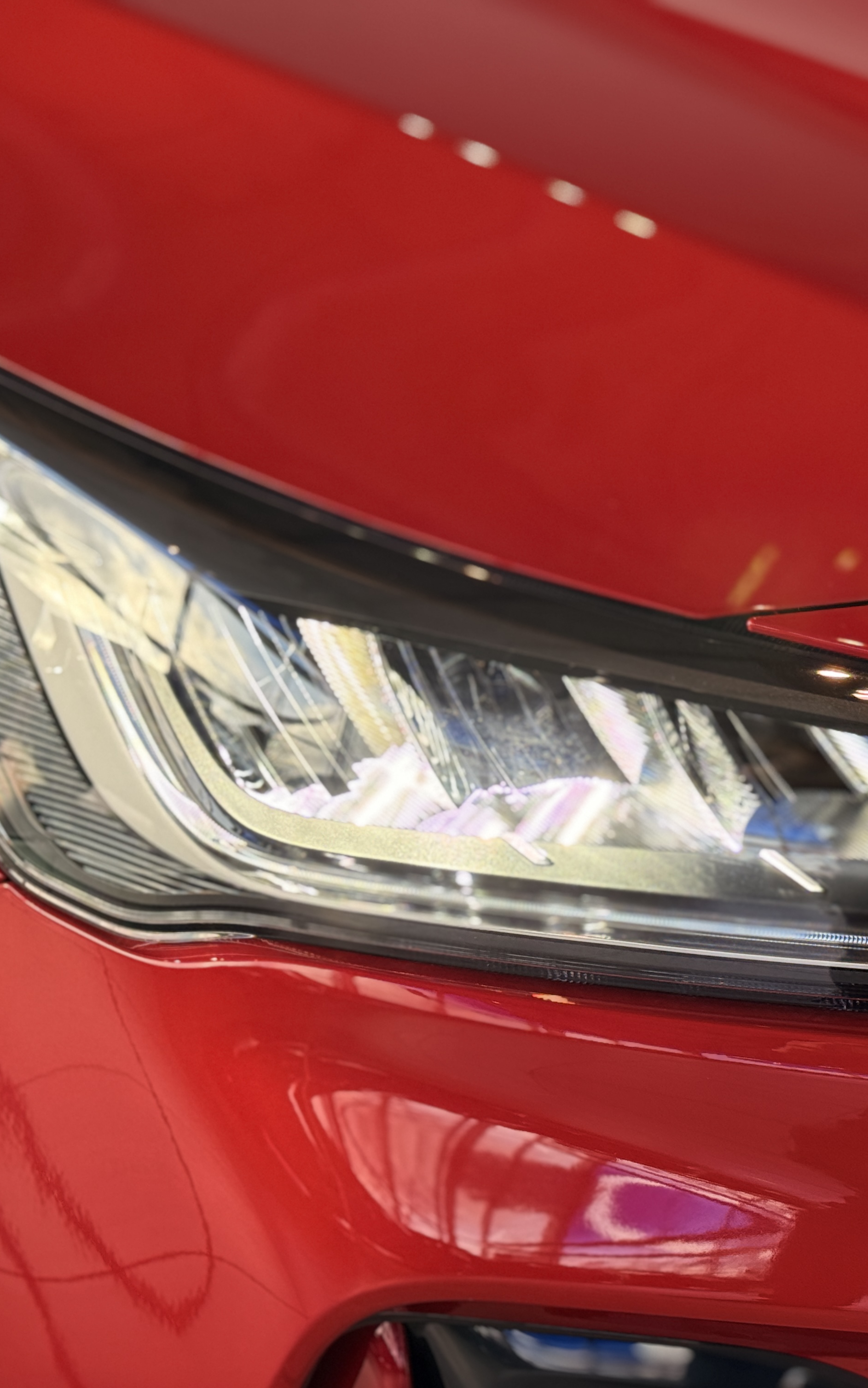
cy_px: 694
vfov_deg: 30.2
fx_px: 2573
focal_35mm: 68
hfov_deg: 19.0
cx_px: 682
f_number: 1.78
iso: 100
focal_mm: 6.76
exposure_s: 1/203
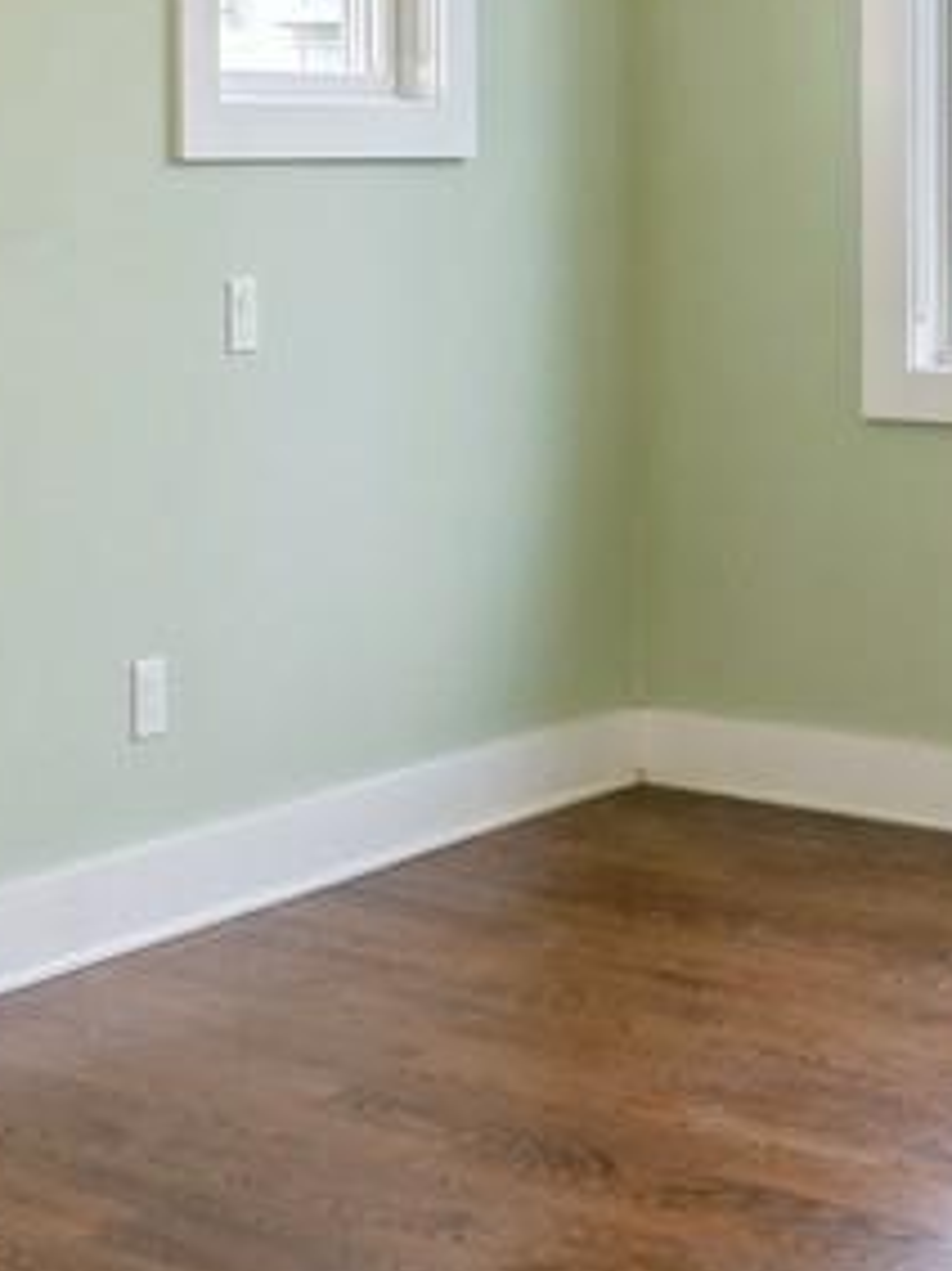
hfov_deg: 19.2
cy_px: 463
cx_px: 220
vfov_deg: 25.6
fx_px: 2789
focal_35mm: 76
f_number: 11
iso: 200
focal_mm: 14
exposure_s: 1/13
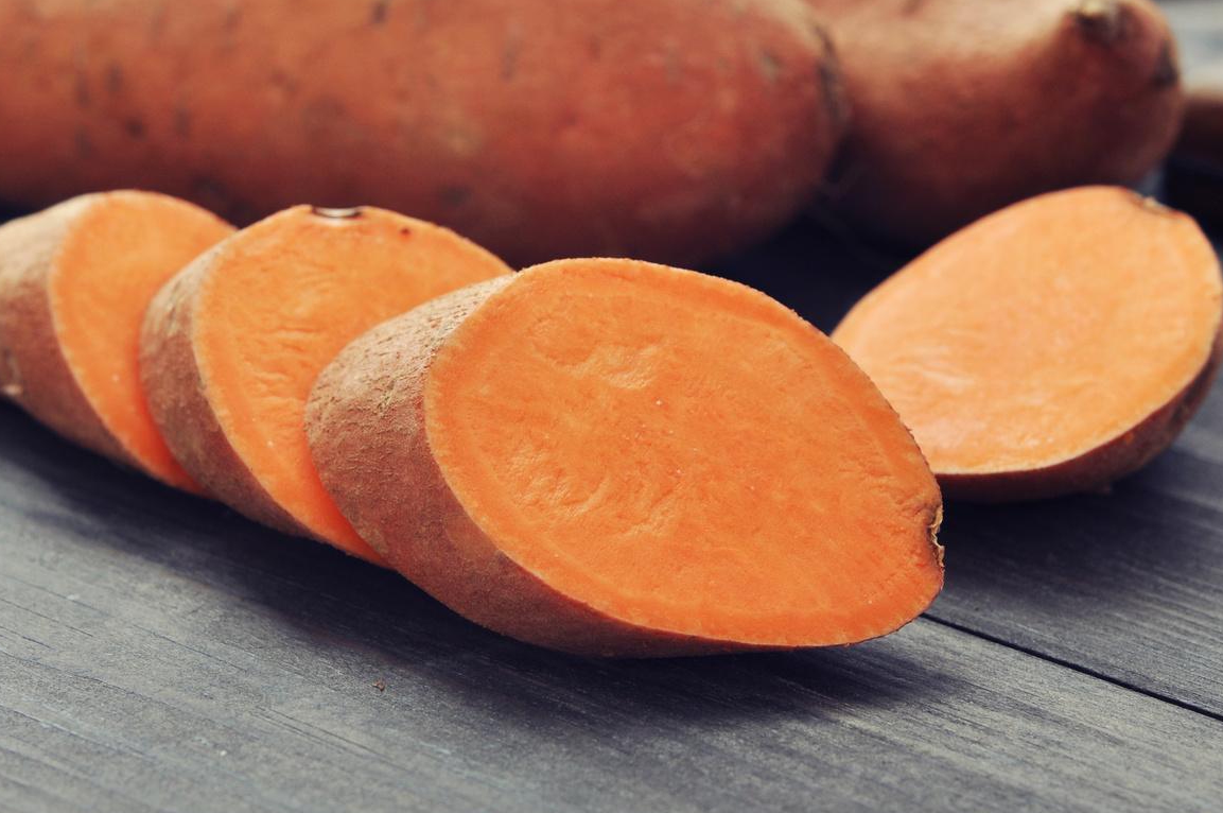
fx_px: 4479
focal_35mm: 132
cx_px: 615
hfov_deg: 15.5
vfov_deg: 10.4
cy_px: 246
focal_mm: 60
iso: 200
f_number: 8
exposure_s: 1/160
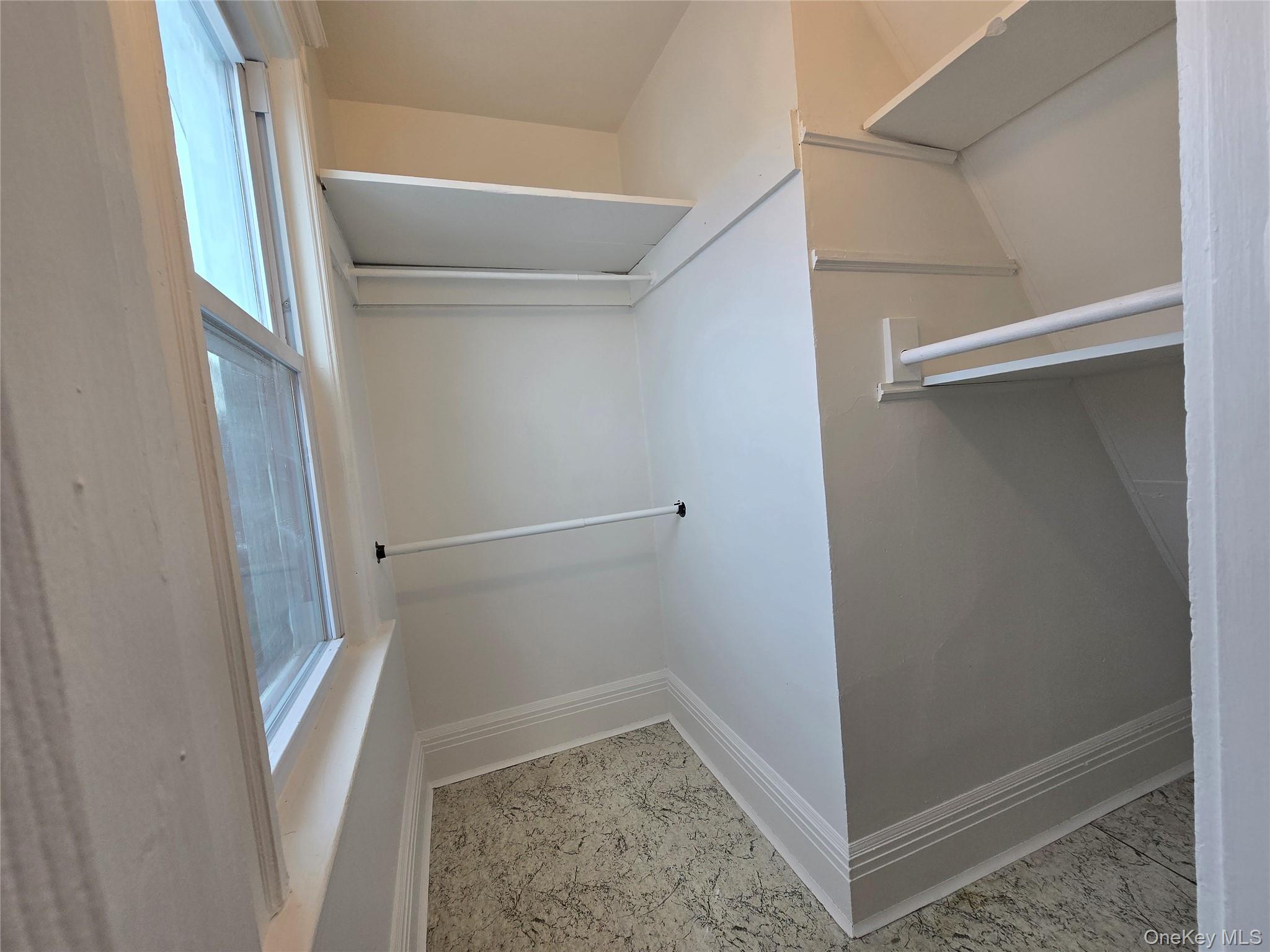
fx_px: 477
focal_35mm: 13
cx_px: 635
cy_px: 476
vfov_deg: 89.9
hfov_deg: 106.2
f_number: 2.2
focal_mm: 2.2
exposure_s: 1/120
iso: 80
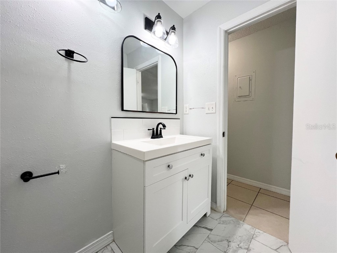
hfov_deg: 106.2
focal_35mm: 13
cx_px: 168
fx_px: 127
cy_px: 126
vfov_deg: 89.9
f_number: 1.8
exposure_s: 1/120
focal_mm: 1.57
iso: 100
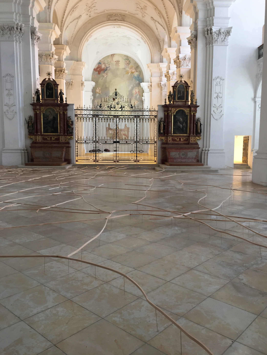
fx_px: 298
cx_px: 134
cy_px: 178
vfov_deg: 61.7
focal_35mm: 29
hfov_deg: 48.2
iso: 40
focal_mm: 4.15
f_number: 2.2
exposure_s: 1/100
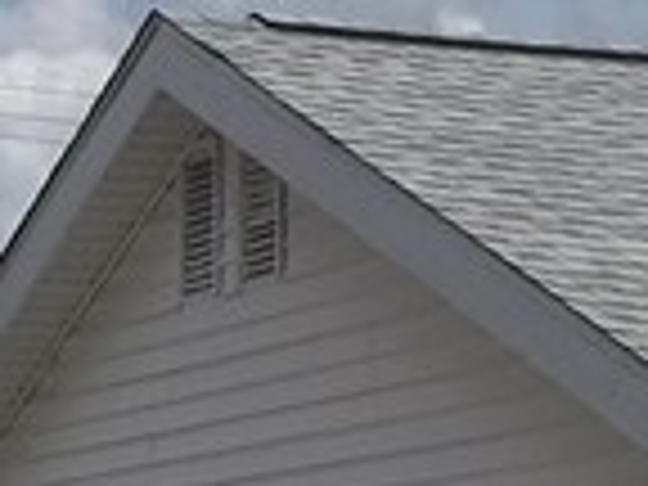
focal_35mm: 234
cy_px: 716
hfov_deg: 8.5
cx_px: 252
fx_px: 4380
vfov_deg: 6.3
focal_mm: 5.9
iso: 80
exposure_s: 1/640
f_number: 8
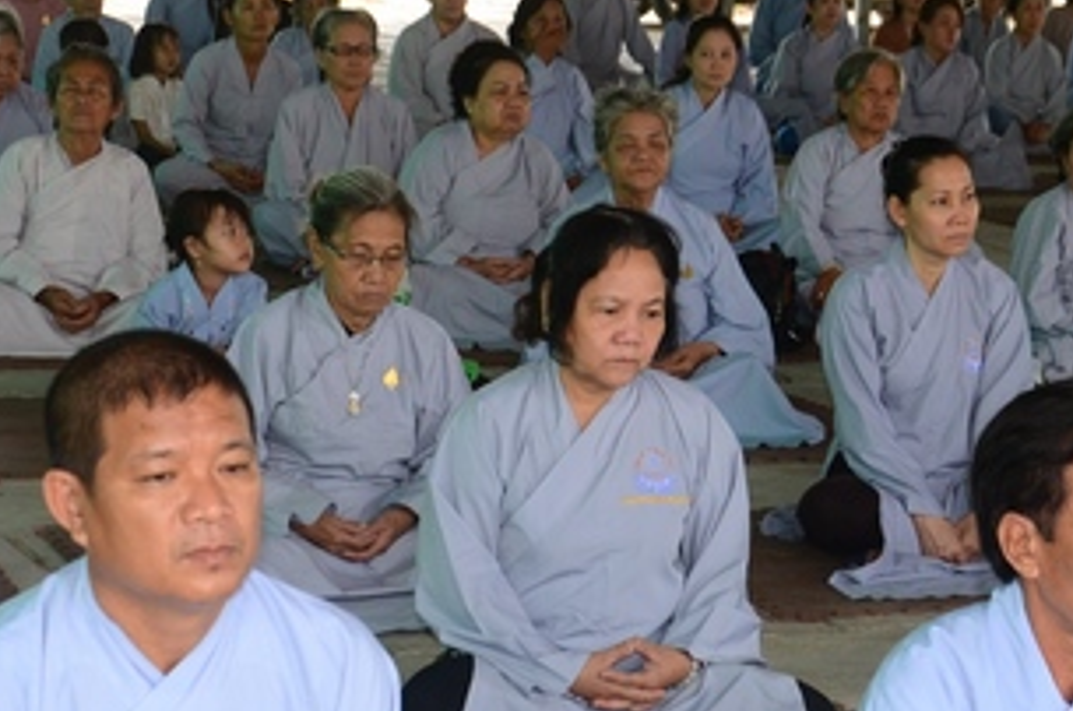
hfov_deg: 18.3
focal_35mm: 112
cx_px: 682
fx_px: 3333
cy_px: 671
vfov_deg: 12.1
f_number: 5.6
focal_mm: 35
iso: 400
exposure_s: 1/60
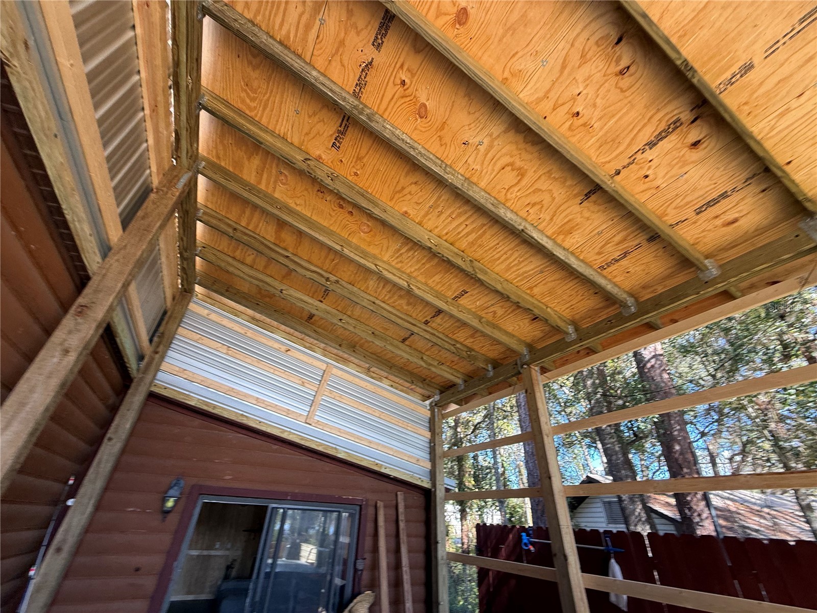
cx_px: 408
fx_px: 330
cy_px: 306
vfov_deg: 85.7
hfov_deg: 102.1
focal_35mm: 14
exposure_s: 1/99
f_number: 2.2
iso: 80
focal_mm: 2.22
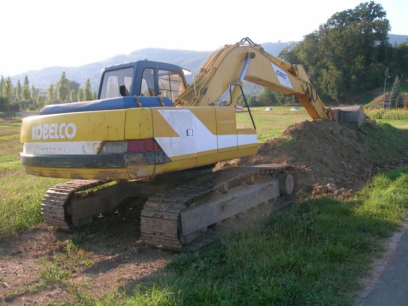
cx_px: 204
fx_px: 413
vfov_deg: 40.7
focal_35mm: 35
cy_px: 153
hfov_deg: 52.6
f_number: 4.8
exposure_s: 1/128
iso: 50
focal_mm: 5.4
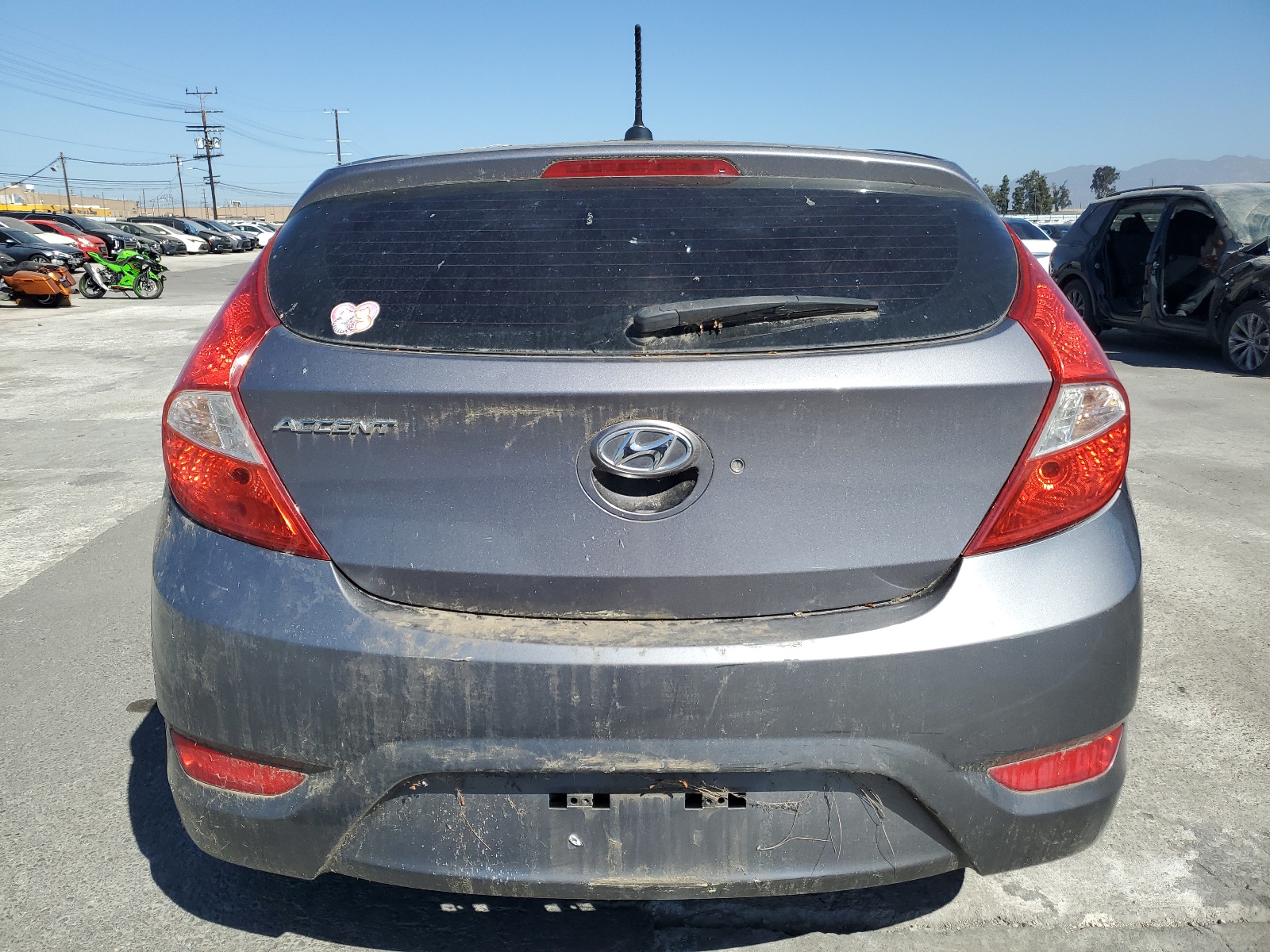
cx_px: 635
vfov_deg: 53.1
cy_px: 476
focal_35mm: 26
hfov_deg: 67.3
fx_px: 954
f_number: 1.5
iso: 50
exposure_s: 1/3333
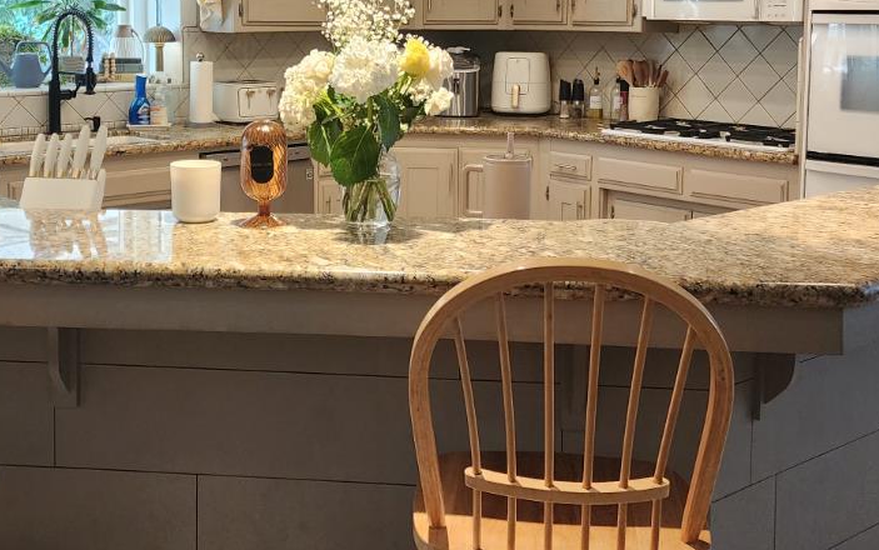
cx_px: 344
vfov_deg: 24.6
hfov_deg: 38.7
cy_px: 134
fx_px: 1246
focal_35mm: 52
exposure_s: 1/120
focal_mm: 6.4
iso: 250
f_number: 1.8
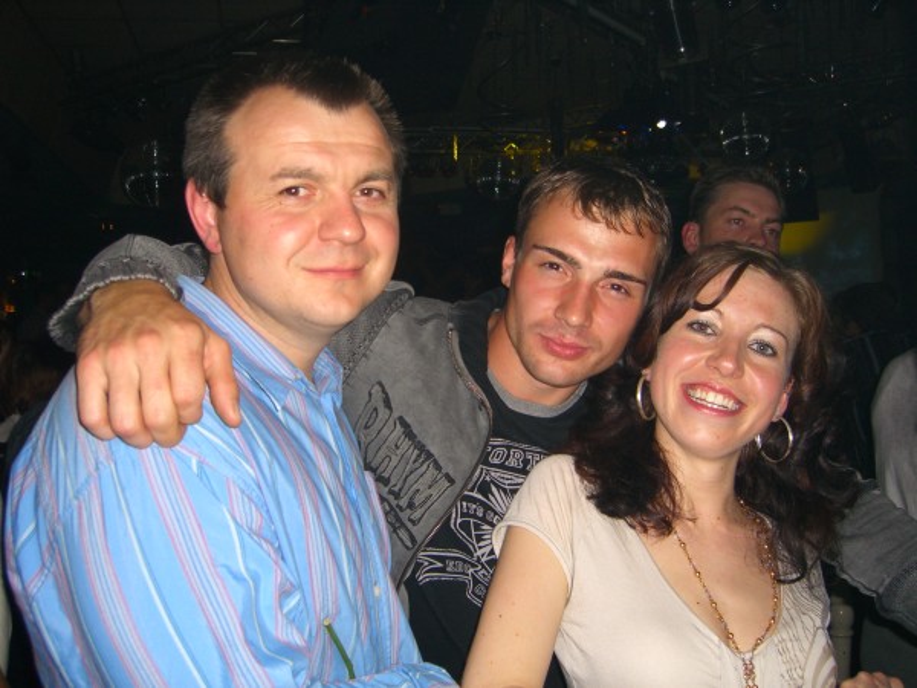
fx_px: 1007
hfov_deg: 49.0
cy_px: 344
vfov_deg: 37.7
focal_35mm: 38
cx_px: 458
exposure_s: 1/60
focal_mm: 7.9
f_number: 2.8
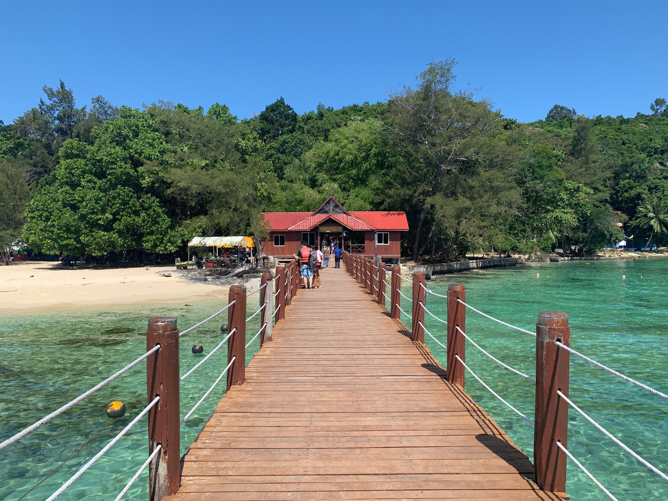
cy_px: 250
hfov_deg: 67.3
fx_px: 502
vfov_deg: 53.1
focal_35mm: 26
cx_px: 334
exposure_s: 1/1779
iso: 25
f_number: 1.8
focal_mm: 4.25
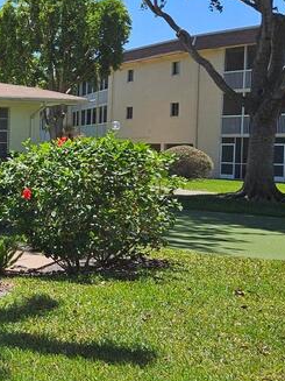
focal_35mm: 72
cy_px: 156
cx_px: -202
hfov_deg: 17.3
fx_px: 791
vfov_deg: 27.0
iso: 25
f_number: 1.8
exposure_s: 1/2134
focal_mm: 5.4
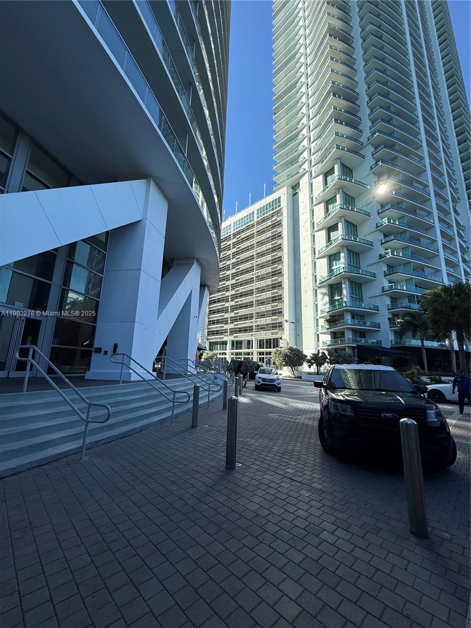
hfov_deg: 85.7
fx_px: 254
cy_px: 314
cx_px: 236
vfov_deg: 102.1
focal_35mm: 14
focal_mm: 2.22
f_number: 2.2
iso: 64
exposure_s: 1/1464
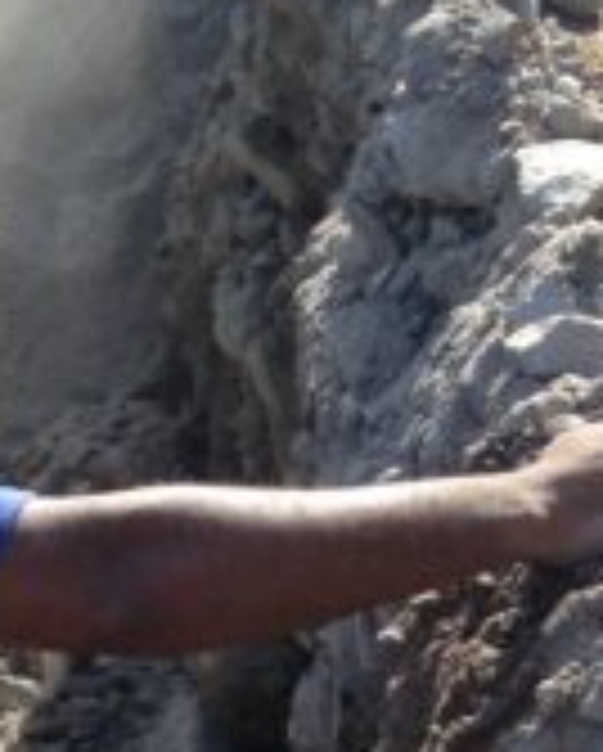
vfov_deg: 8.6
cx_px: 54
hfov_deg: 7.4
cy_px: 1675
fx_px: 4654
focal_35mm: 209
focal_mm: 4.28
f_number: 2.4
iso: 64
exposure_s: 1/600
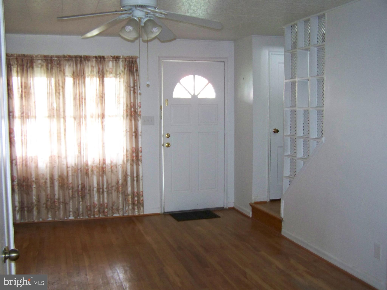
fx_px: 425
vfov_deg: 37.7
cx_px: 194
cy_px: 145
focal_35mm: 38
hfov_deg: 49.0
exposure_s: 1/30
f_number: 2.8
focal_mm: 6.3
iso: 200
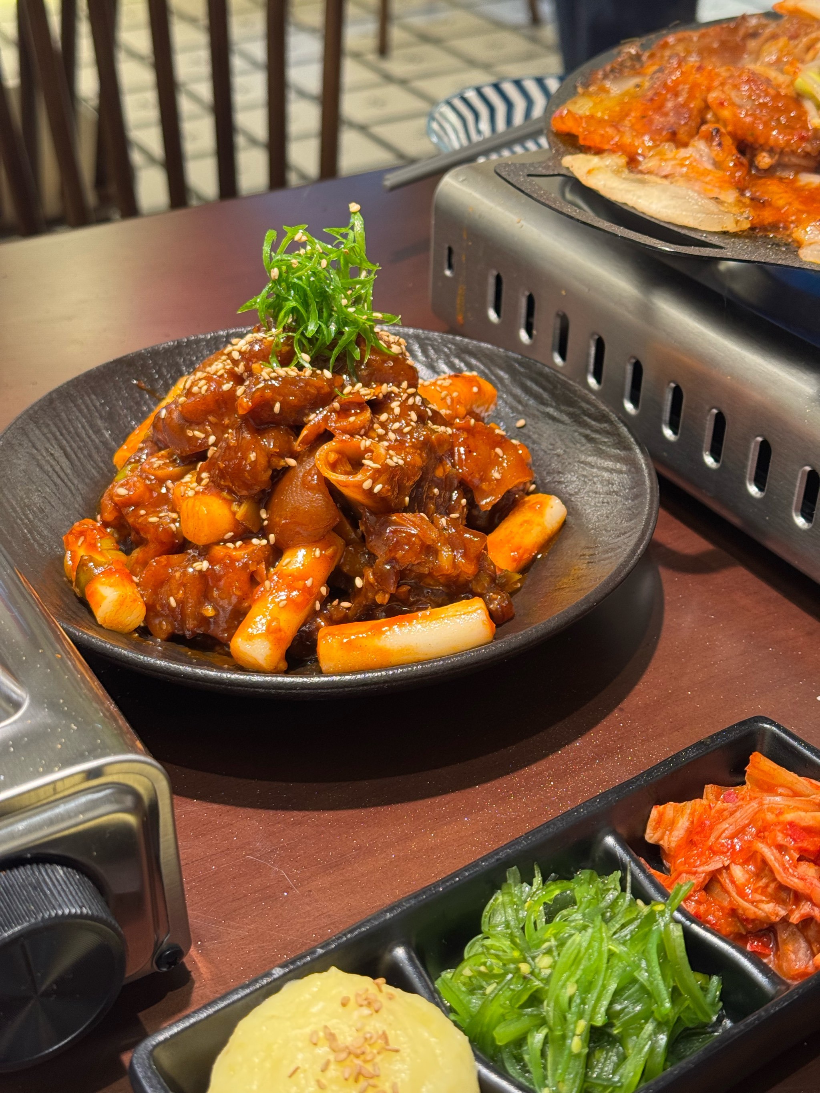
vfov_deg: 39.7
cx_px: 410
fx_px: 1516
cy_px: 546
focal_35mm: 48
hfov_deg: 30.3
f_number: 1.78
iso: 100
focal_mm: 6.76
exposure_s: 1/50
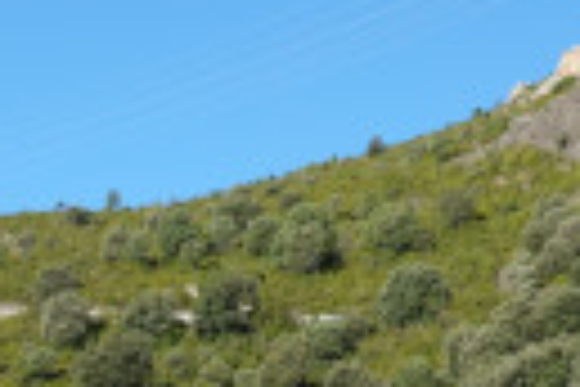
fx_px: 2497
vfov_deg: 8.5
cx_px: 36
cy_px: 722
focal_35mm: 155
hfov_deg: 13.1
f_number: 5.6
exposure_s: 1/250
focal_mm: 14.69
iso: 125
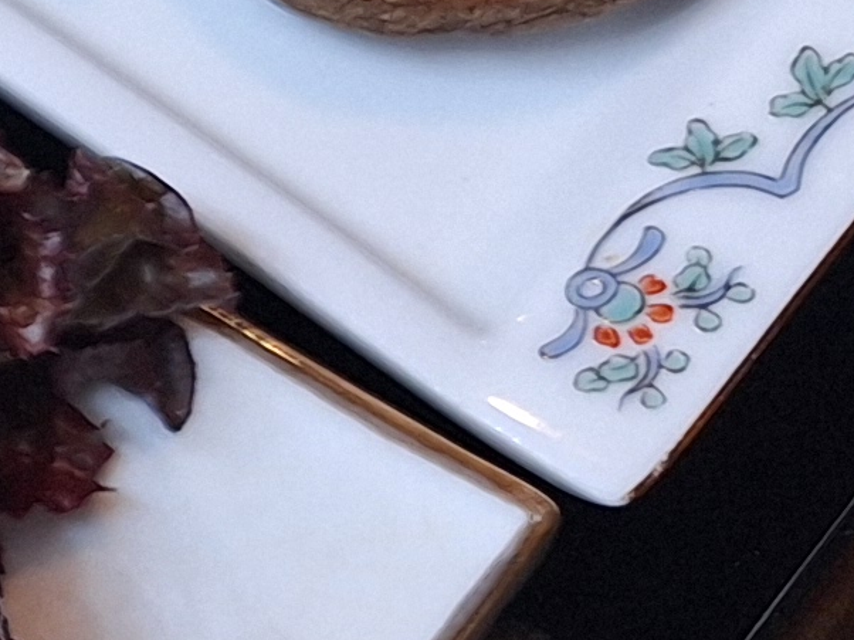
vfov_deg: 9.5
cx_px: -1725
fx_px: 3847
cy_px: 30
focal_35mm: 156
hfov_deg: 9.7
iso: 160
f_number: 1.8
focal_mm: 5.54
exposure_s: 1/50
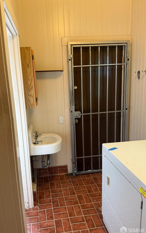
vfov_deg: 70.4
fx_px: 165
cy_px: 115
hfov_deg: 47.4
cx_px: 60
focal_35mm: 26
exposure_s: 1/60
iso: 160
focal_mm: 6.76
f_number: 1.78
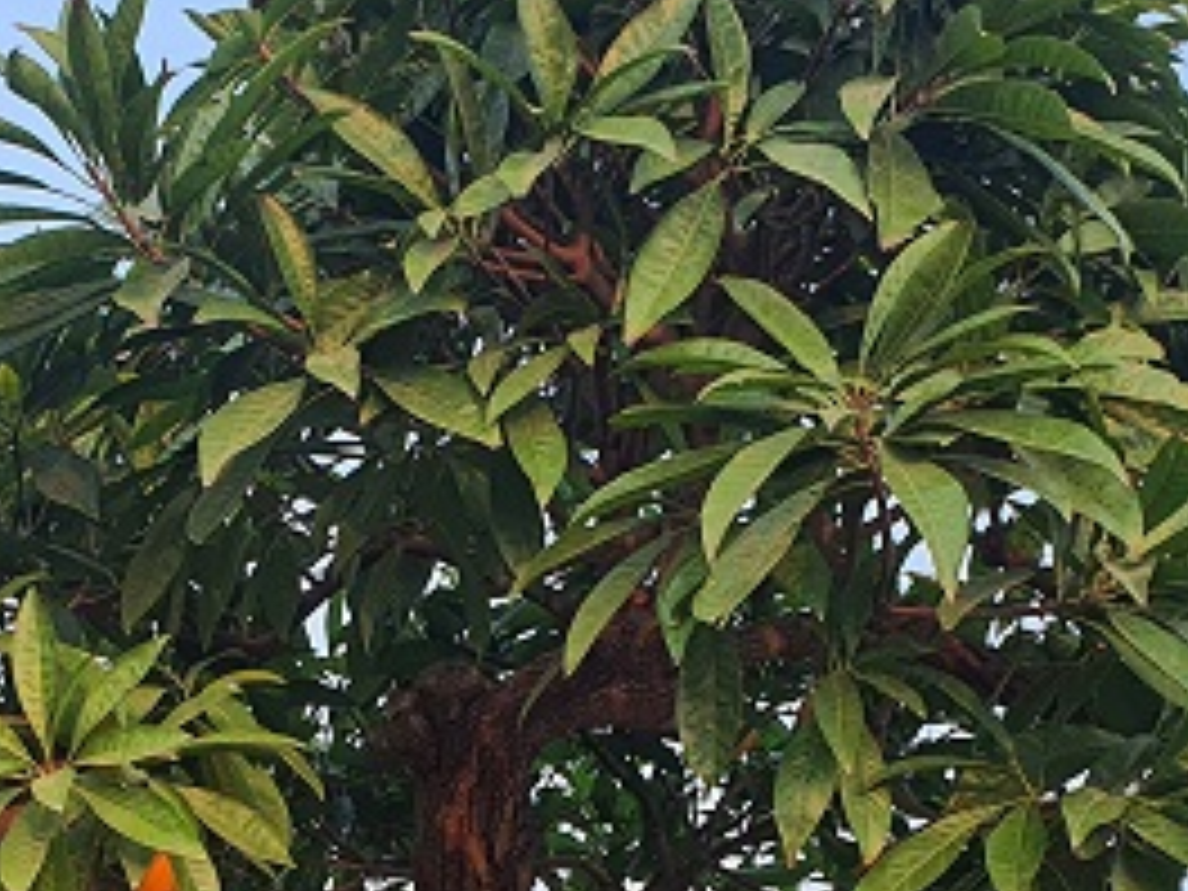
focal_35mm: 73
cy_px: 1109
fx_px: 2505
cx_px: 324
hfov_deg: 26.4
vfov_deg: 18.9
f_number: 2.4
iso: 50
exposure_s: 1/299
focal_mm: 4.3
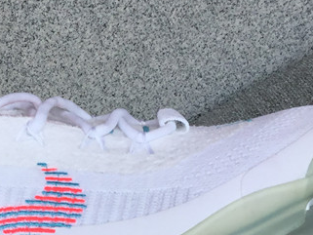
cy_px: 205
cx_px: 66
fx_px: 787
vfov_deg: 16.8
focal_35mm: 87
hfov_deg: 22.2
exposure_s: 1/916
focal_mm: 3.3
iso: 25
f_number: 2.4
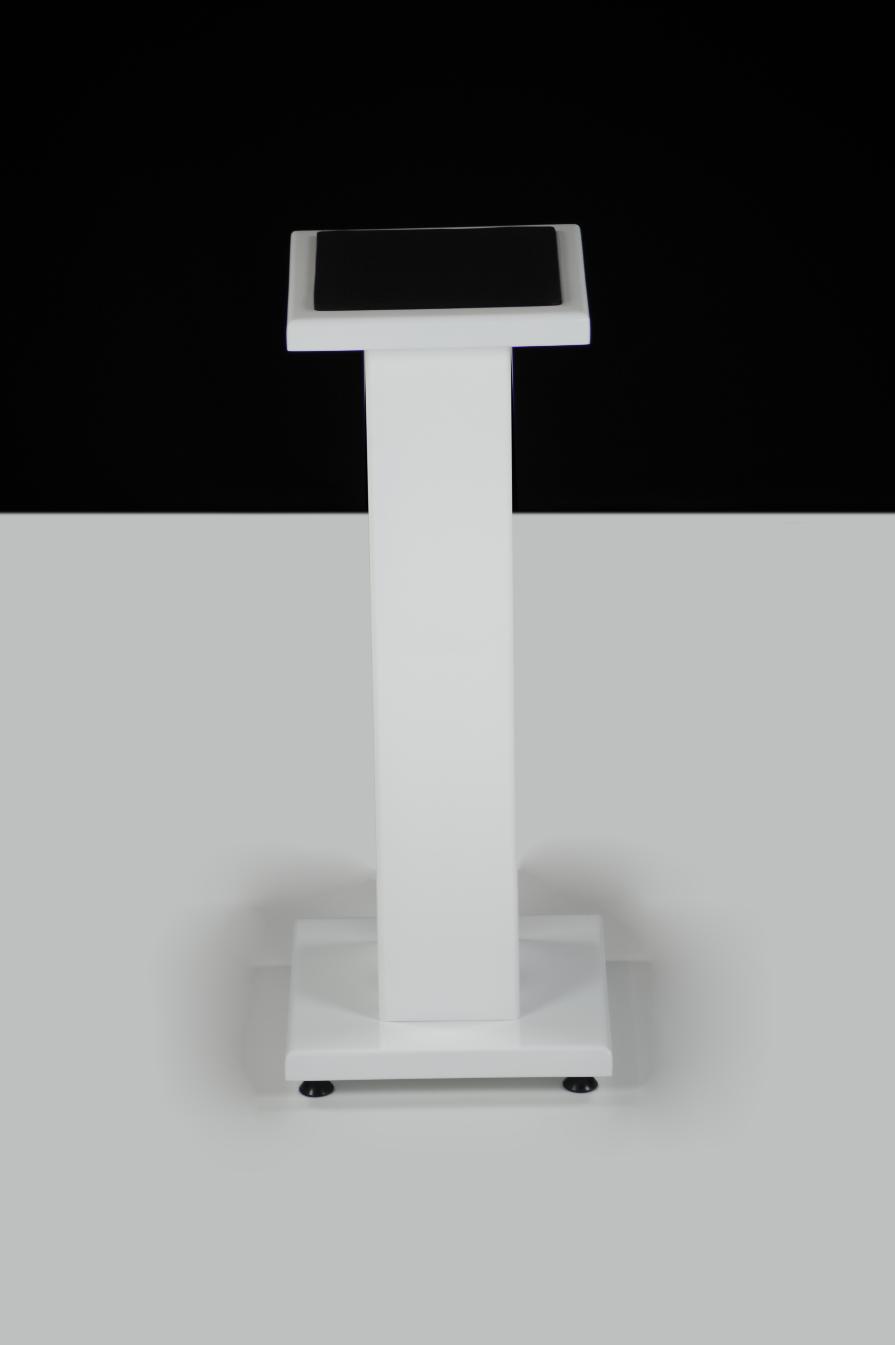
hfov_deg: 10.1
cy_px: 672
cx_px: 448
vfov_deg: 15.2
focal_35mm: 135
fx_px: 5041
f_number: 4.5
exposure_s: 1/125
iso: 200
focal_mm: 135
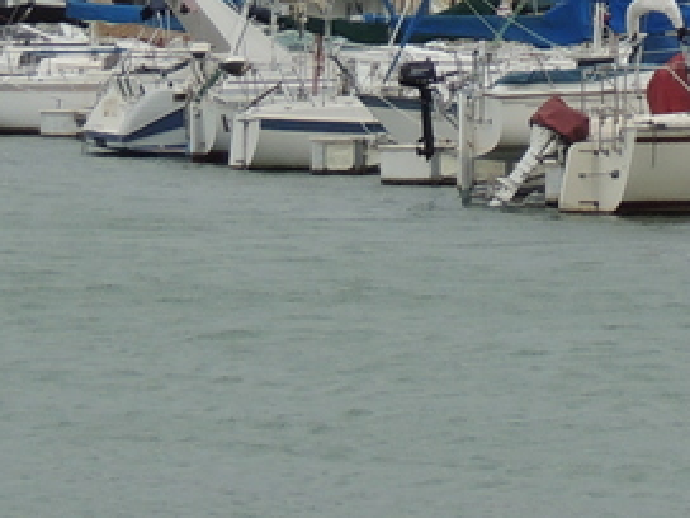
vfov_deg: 5.2
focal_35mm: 282
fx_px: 5621
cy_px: -399
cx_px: 994
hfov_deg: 6.9
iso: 100
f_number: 3.7
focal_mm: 10.7
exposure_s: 1/640
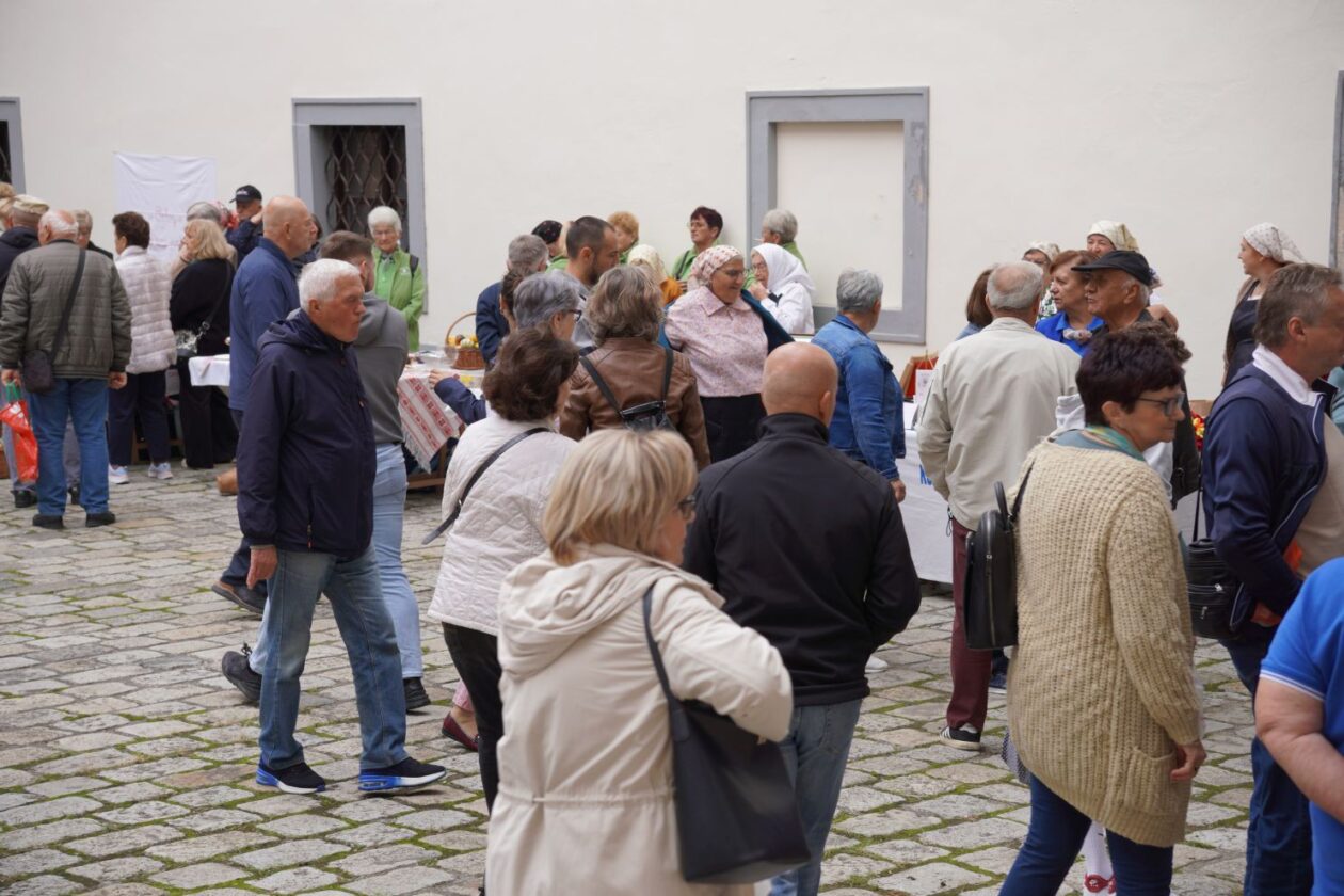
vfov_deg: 18.2
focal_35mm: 75
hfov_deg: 27.0
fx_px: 2800
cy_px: 448
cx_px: 672
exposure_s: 1/160
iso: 100
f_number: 4
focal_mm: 50
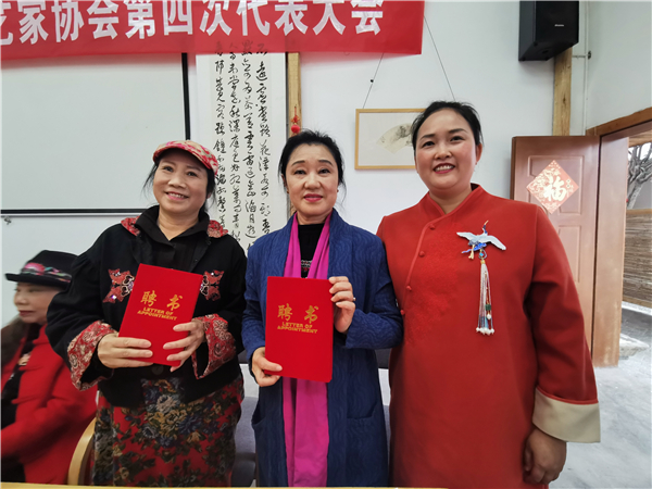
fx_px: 301
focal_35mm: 16
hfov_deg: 94.5
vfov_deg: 78.1
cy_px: 244
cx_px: 326
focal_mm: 2.35
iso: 250
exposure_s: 1/33.3
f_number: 2.2
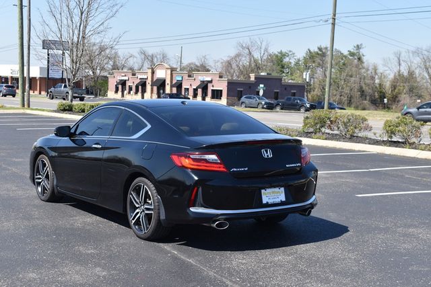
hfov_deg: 35.0
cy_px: 144
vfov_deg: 23.8
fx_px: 683
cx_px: 216
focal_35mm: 57
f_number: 8
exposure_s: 1/250
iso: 125
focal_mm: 38
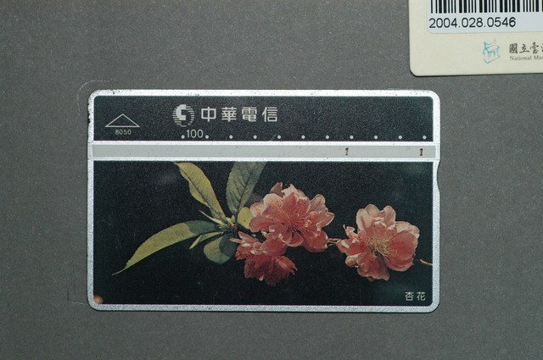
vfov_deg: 15.1
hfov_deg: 22.6
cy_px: 180
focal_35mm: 90
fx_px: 1356
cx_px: 272
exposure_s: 1/20
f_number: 6.3
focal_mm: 60
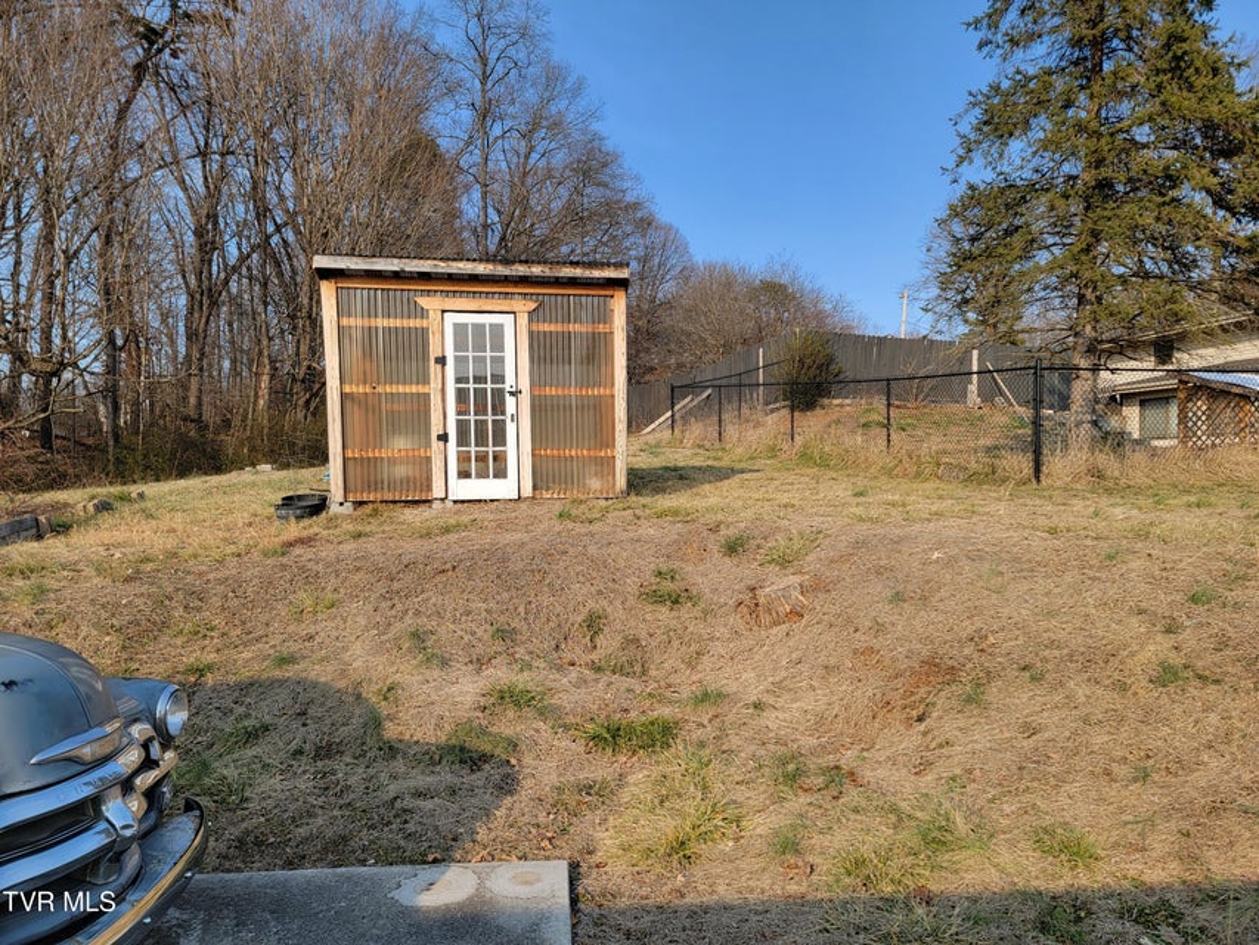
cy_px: 472
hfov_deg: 71.6
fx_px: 873
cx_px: 630
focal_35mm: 24
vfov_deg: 56.8
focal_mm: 6.7
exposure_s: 1/458
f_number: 1.8
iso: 16
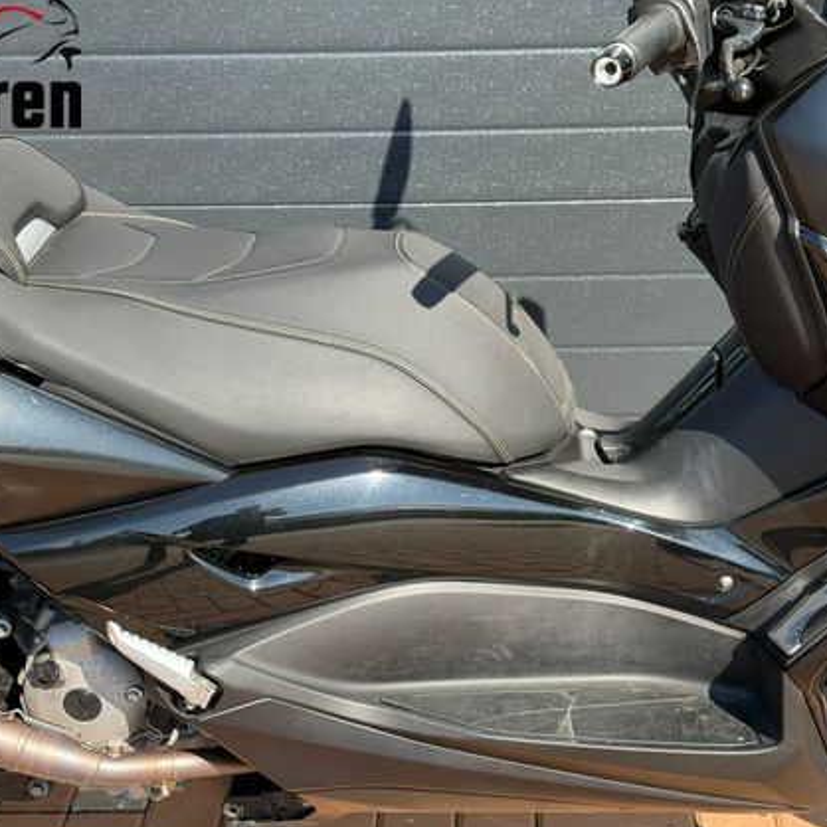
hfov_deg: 26.5
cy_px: 471
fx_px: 1757
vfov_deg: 26.5
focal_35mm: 65
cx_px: 461
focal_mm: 6.76
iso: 100
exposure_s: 1/1980
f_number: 1.78
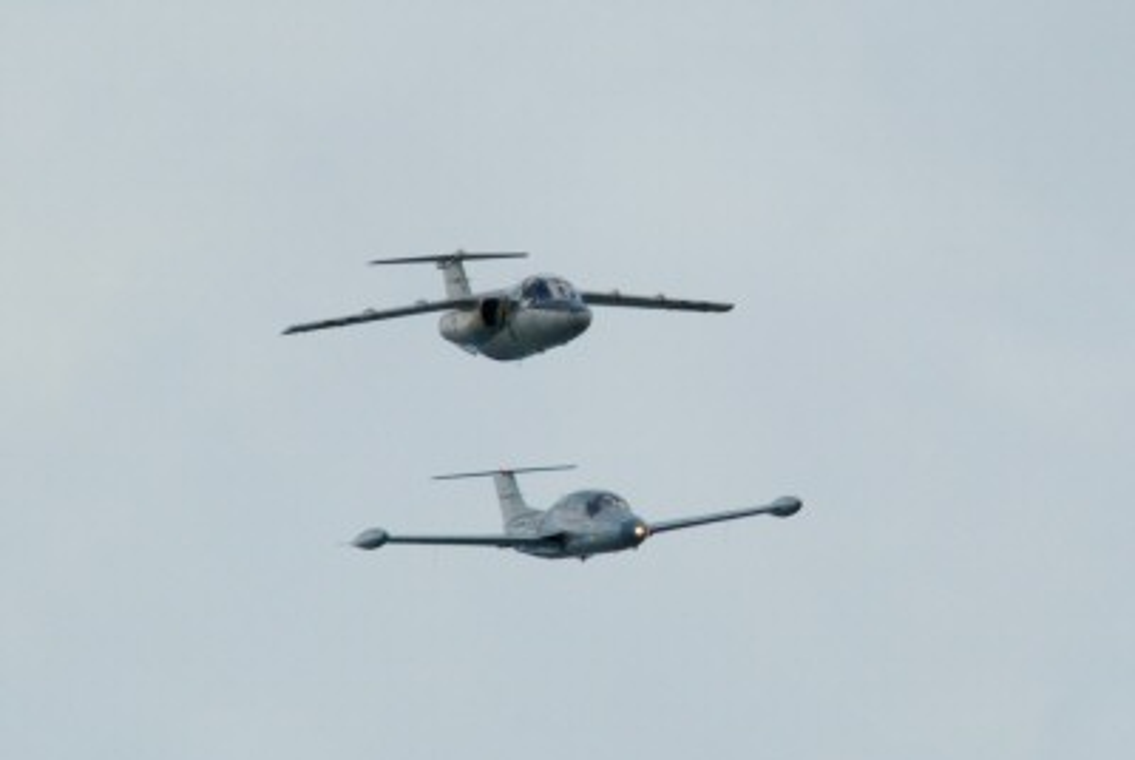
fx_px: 18944
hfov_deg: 3.4
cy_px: 380
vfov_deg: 2.3
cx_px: 568
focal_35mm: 600
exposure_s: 1/750
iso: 360
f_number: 9.5
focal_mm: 400
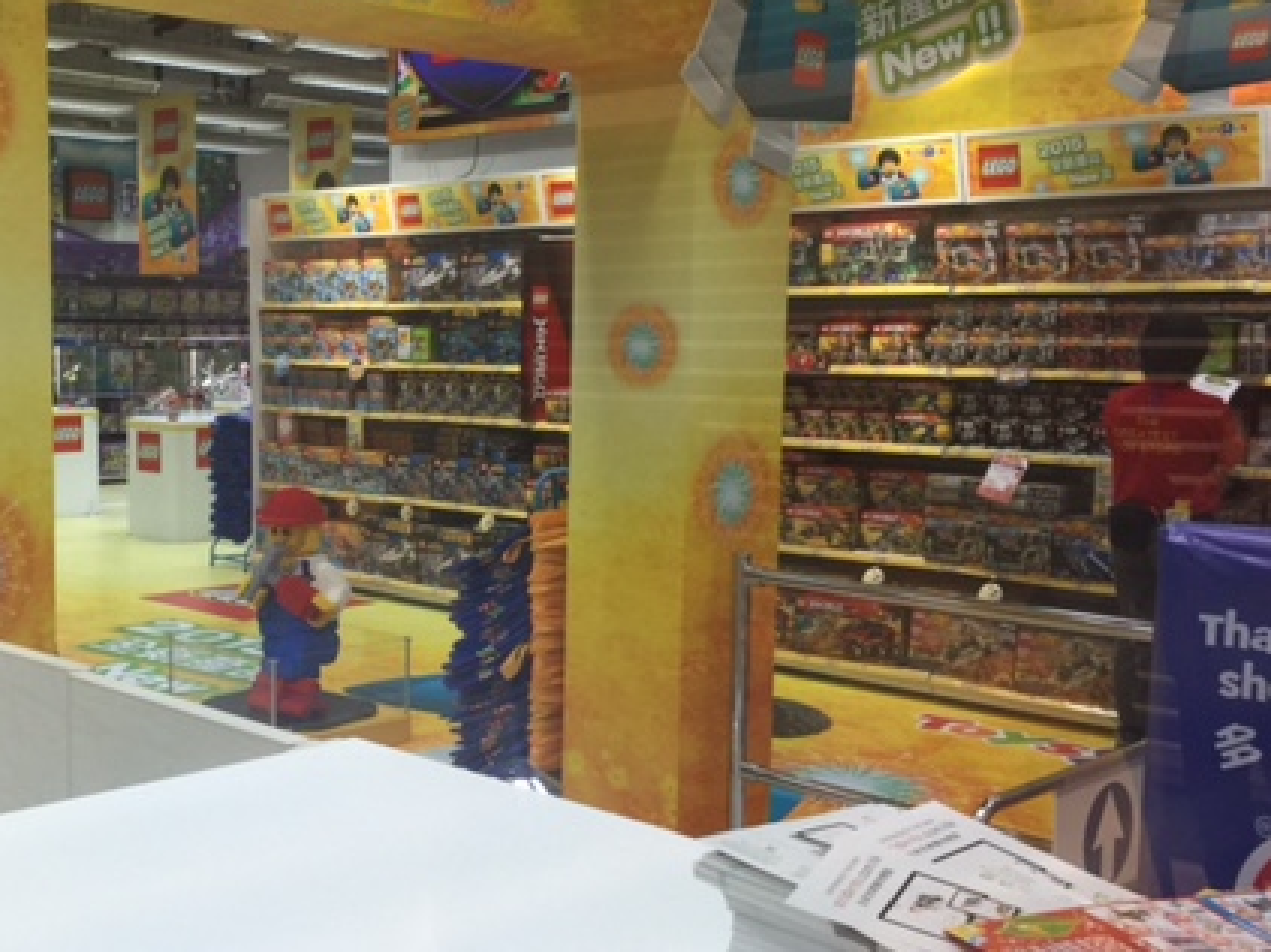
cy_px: 494
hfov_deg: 42.1
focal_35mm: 44
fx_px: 1615
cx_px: 379
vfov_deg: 32.8
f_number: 2.2
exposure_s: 1/40
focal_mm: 4.15
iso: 32
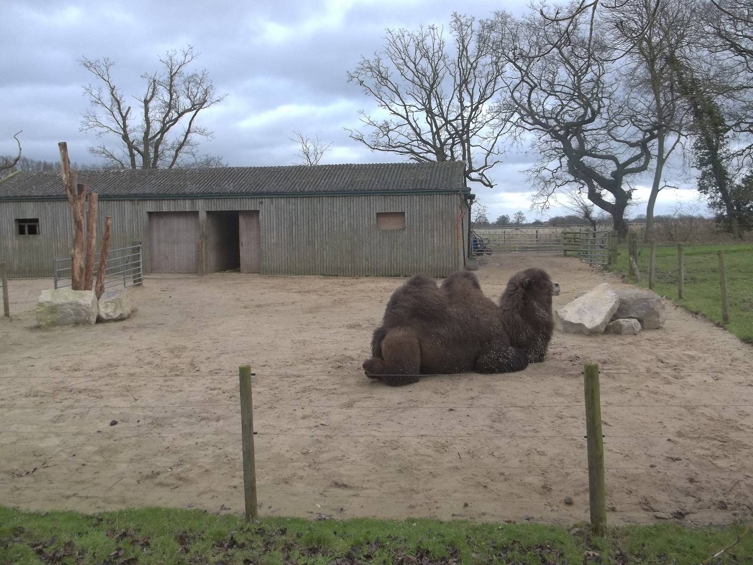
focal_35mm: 33
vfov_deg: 42.9
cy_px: 282
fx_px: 718
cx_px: 376
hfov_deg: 55.4
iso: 80
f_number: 3.3
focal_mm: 5.9
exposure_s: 1/60
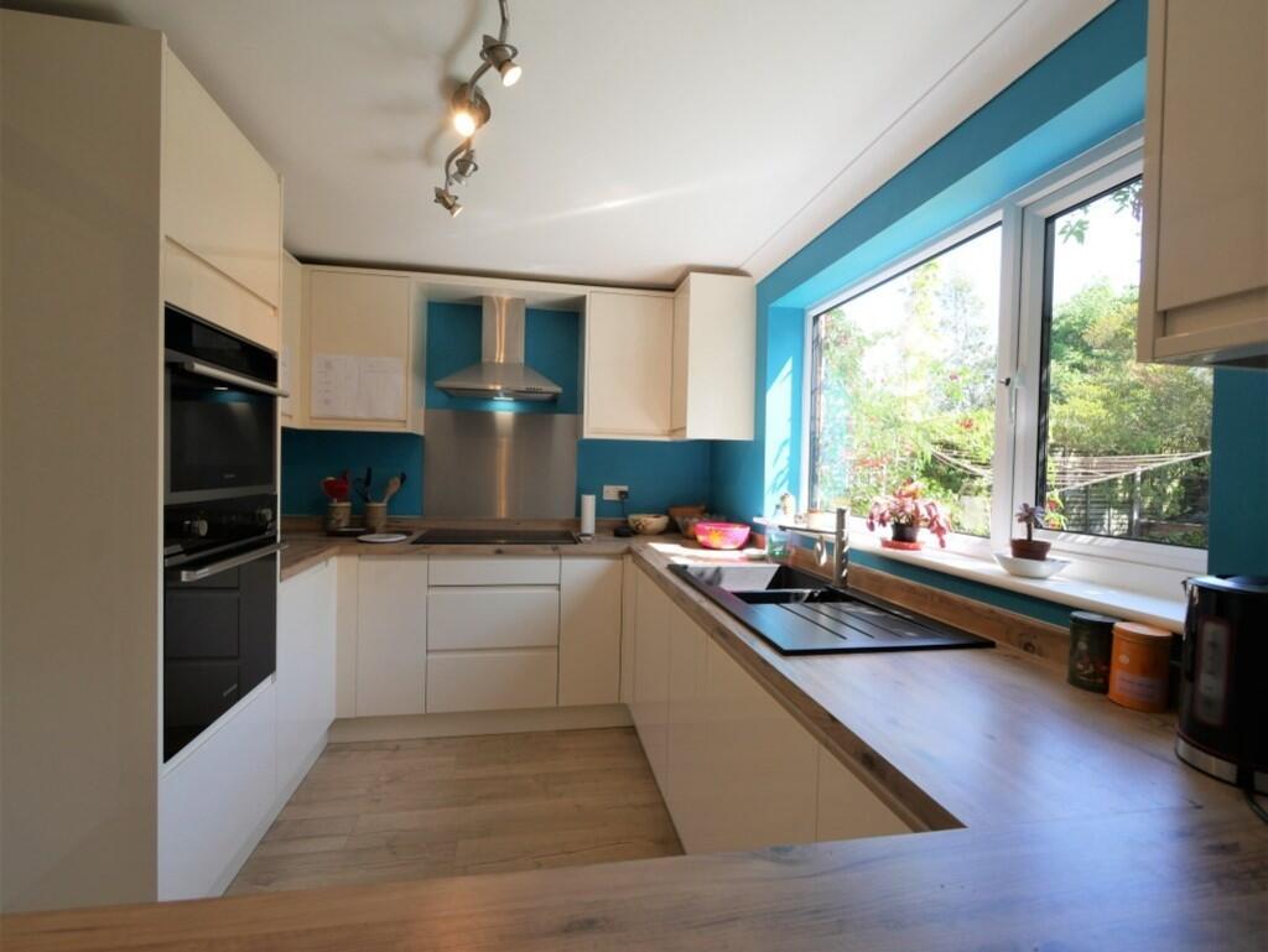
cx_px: 634
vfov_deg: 85.7
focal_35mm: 14
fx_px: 513
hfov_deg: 102.0
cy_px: 476
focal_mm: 7
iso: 200
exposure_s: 1/125
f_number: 4
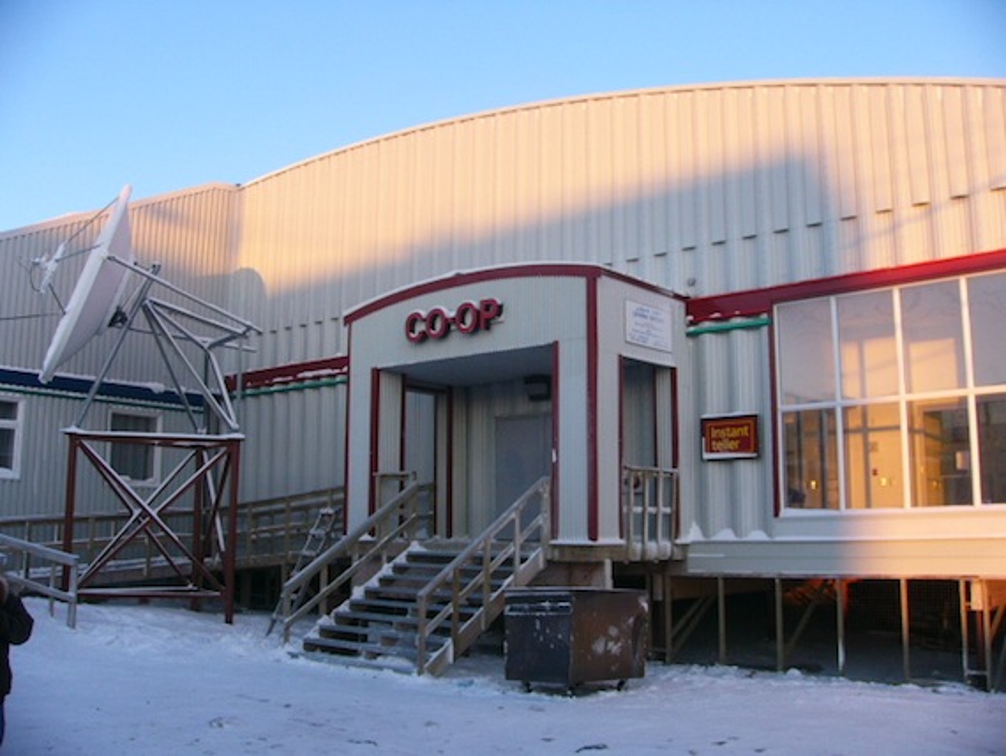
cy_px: 378
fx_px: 1018
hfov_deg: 52.6
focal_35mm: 35
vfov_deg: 40.7
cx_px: 503
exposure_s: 1/100
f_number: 3.3
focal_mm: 4.6
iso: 50
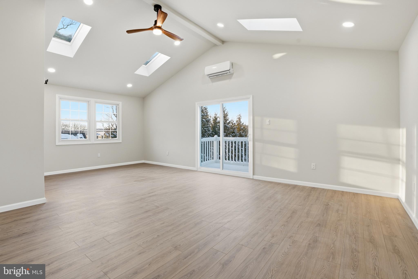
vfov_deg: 73.7
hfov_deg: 96.7
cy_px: 140
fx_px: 186
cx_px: 209
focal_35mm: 16
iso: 400
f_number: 8
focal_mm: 16
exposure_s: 1/800
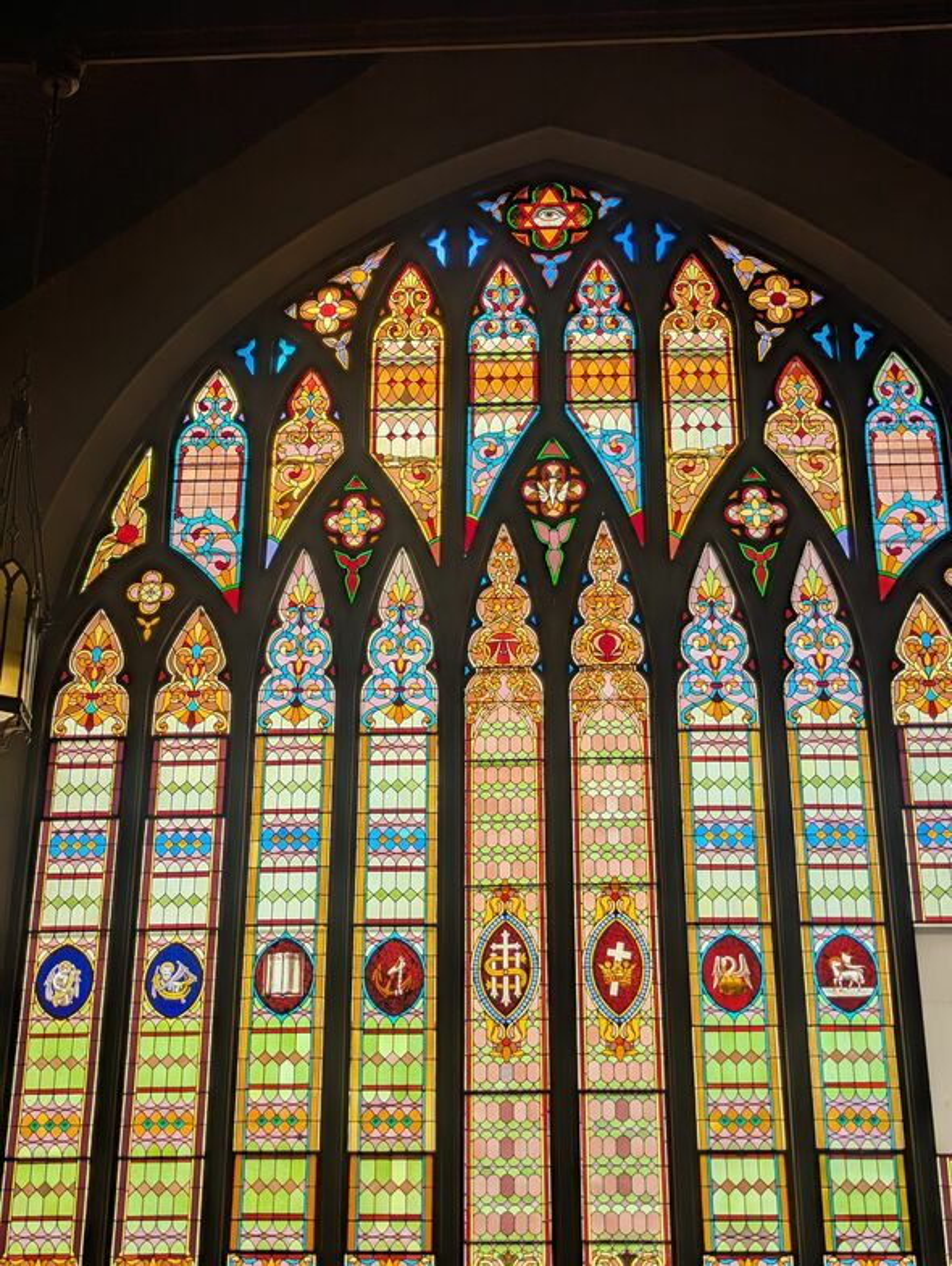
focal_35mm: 48
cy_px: 633
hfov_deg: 30.3
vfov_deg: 39.6
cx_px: 476
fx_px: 1756
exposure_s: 1/3165
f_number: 1.85
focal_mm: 6.81
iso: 44
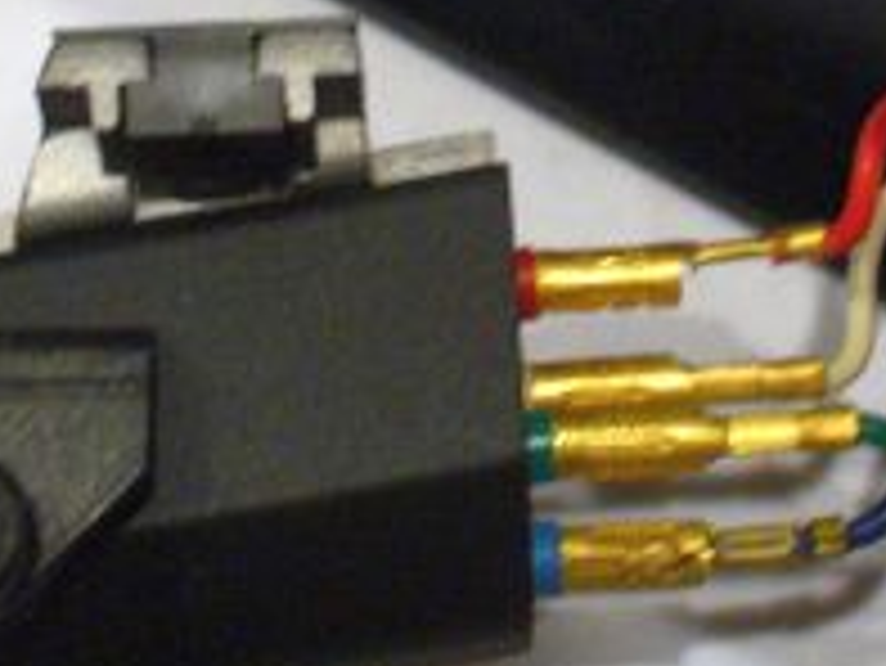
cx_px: 535
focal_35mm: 120
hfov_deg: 16.4
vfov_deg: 12.3
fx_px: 3073
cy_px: 122
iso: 200
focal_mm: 6.1
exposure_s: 1/13
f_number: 2.8
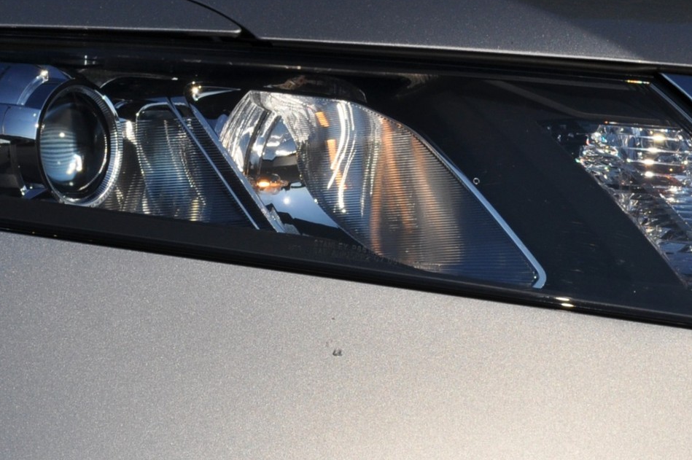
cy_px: 307
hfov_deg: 9.5
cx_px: 270
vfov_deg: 6.3
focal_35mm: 217
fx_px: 4174
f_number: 14
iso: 200
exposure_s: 1/800
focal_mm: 55
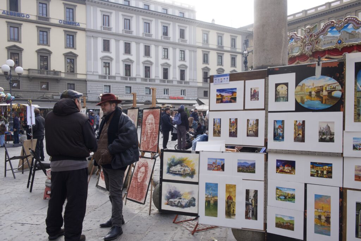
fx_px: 321
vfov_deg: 41.1
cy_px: 120
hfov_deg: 58.7
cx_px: 180
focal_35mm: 32
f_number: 10
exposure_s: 1/180
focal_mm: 21.4
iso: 800
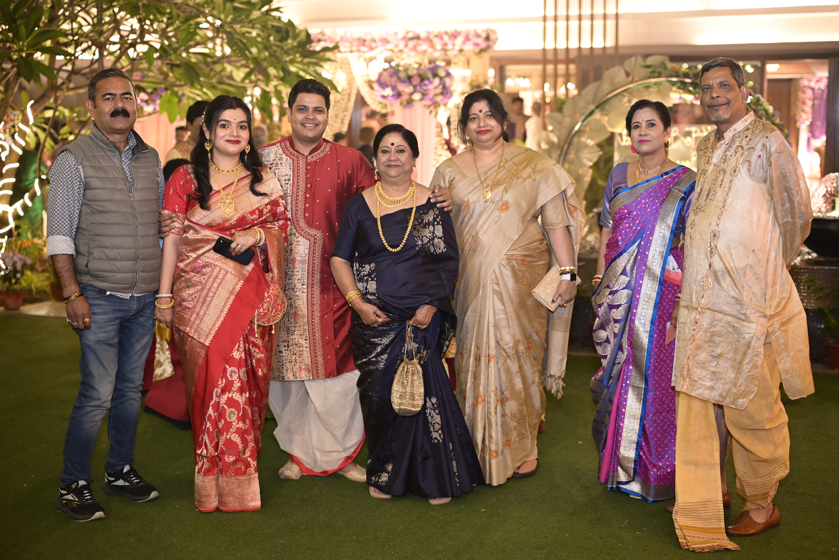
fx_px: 1166
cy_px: 280
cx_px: 420
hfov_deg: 39.6
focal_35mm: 50
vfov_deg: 27.0
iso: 2000
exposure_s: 1/200
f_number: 2.2
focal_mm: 50
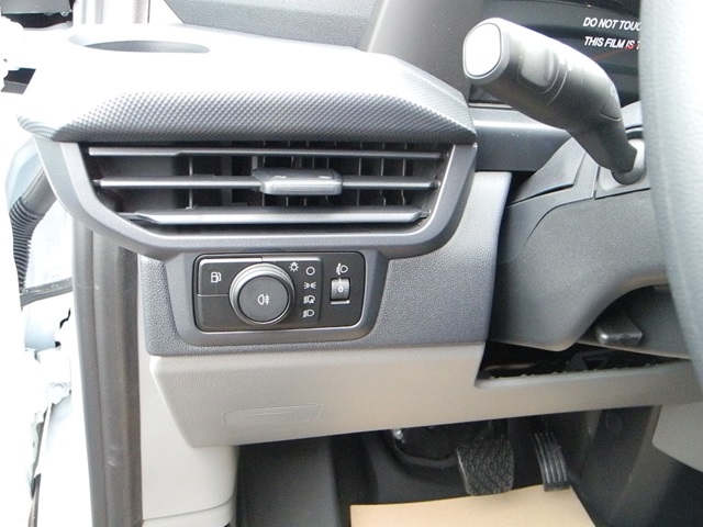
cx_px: 352
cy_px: 264
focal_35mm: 28
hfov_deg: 63.4
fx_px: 569
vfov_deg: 49.7
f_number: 2.8
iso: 2200
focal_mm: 6
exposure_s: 1/30
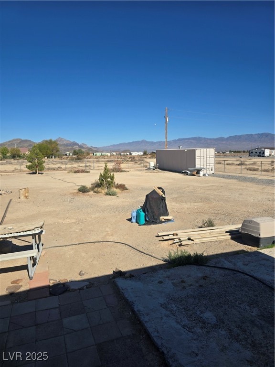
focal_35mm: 23
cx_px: 138
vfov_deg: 73.9
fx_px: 244
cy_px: 184
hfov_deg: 58.9
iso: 12
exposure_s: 1/1380
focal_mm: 6.3
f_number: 1.7
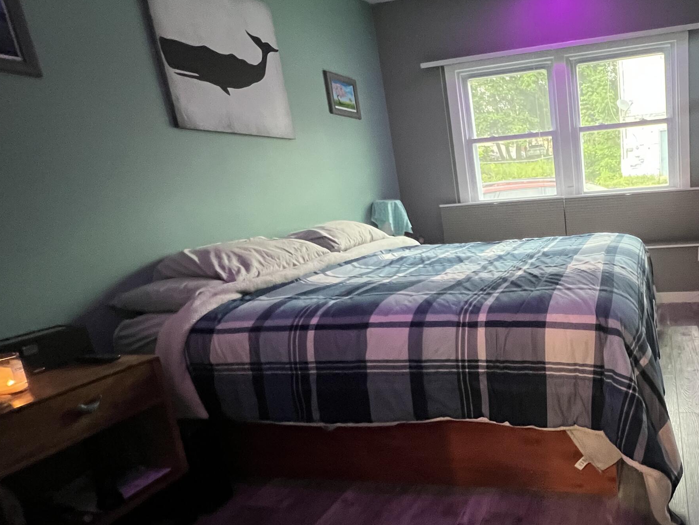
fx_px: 444
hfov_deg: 68.4
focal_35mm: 22
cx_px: 567
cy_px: 289
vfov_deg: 61.0
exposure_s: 1/59
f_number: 1.8
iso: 640
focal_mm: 1.57
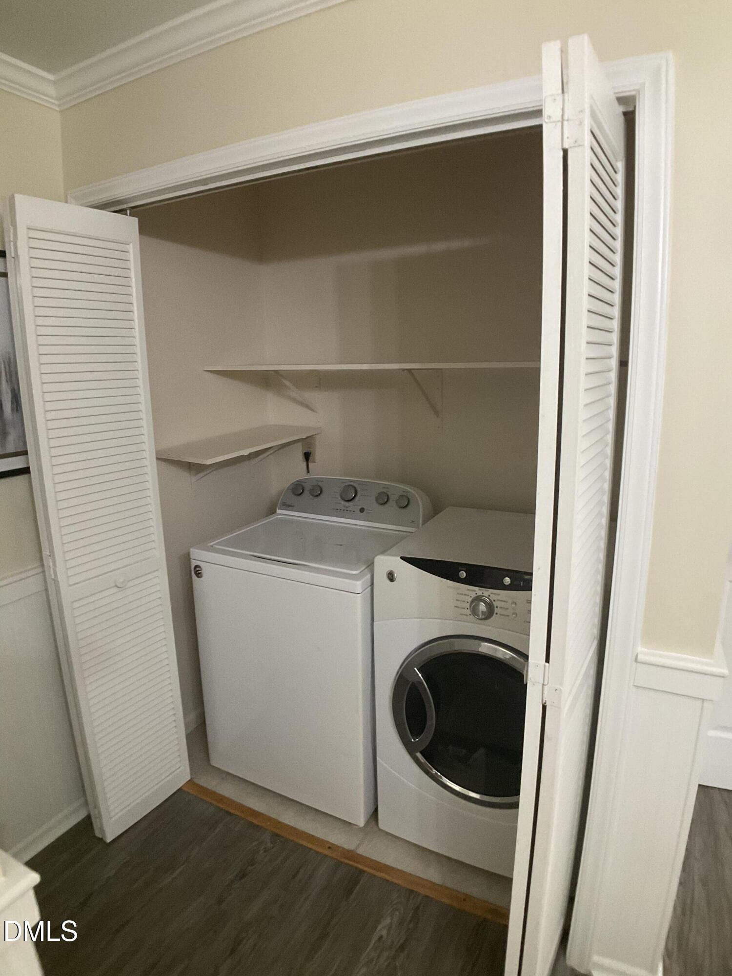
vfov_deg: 61.7
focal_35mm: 29
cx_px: 366
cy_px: 488
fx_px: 818
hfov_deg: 48.2
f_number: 1.8
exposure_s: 1/60
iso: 200
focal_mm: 3
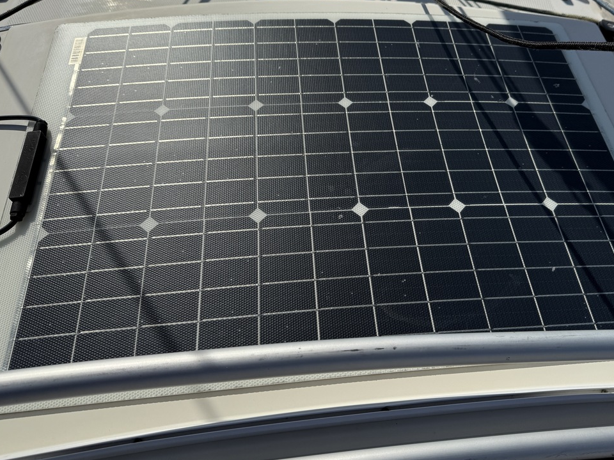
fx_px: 532
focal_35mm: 30
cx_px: 356
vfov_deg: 46.6
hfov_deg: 59.6
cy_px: 193
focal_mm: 6.76
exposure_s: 1/11905
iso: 80
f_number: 1.78
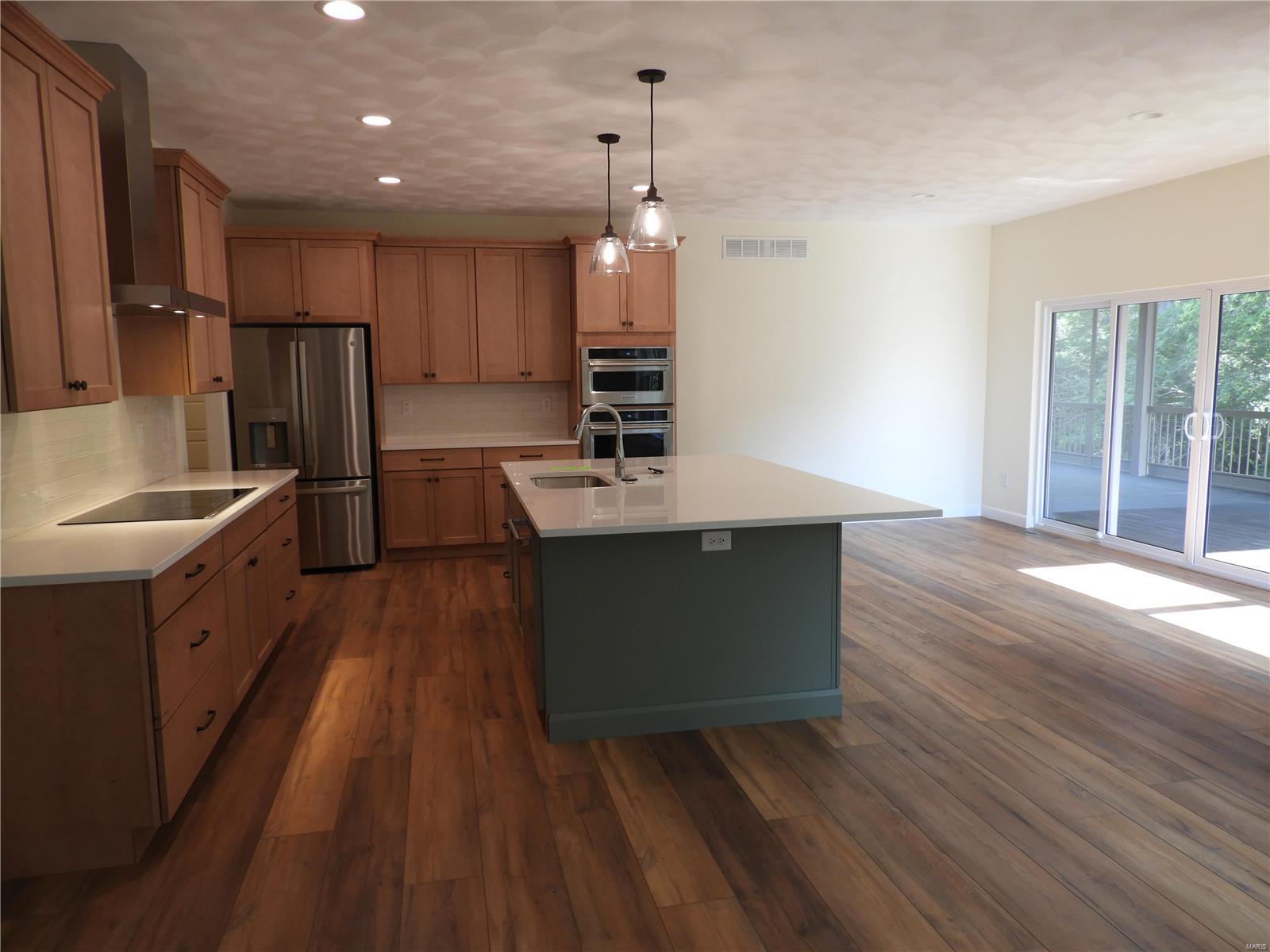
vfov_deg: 56.8
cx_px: 635
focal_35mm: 24
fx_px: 881
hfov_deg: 71.6
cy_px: 476
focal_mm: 4.3
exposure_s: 1/30
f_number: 3.3
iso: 100
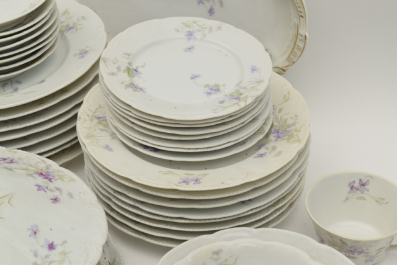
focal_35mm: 82
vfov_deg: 16.6
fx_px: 910
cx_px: 198
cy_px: 132
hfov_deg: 24.6
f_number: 11
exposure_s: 1/125
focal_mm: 55
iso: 100
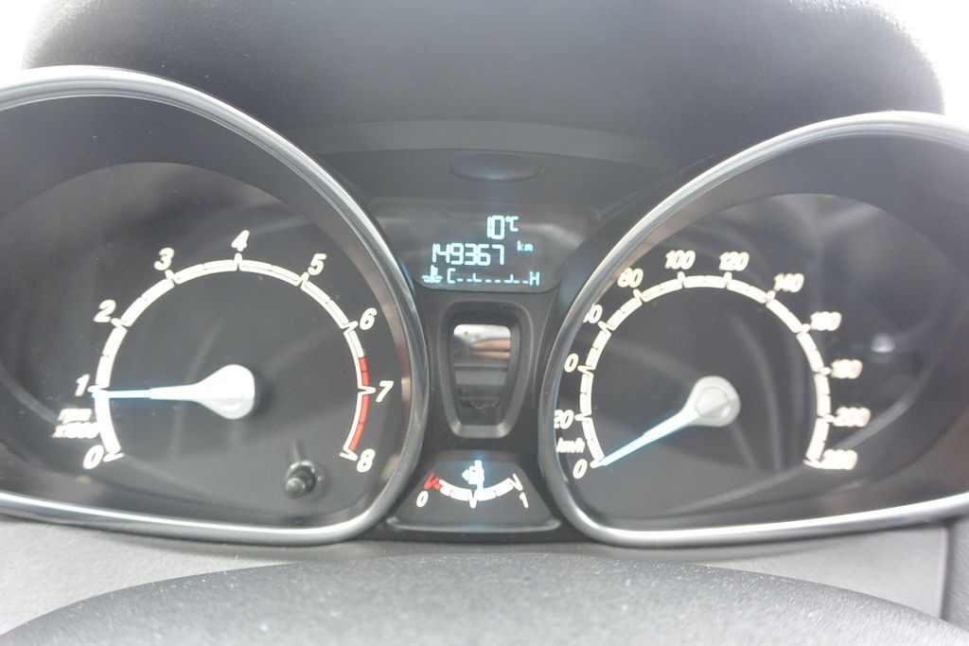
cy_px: 323
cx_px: 484
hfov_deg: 63.7
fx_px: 781
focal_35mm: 29
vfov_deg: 45.0
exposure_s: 1/60
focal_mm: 11
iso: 800
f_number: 3.5
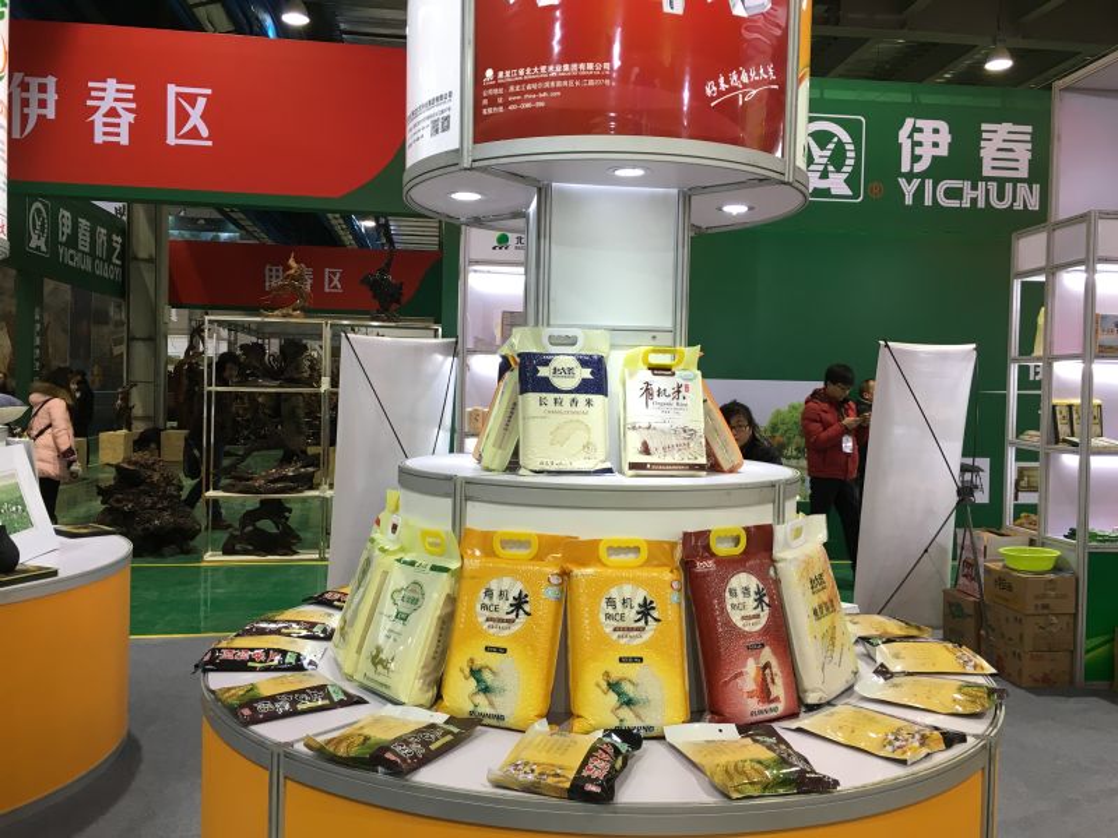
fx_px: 937
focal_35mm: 29
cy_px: 419
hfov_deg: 61.7
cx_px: 559
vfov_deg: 48.2
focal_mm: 4.15
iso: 64
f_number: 2.2
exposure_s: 1/33
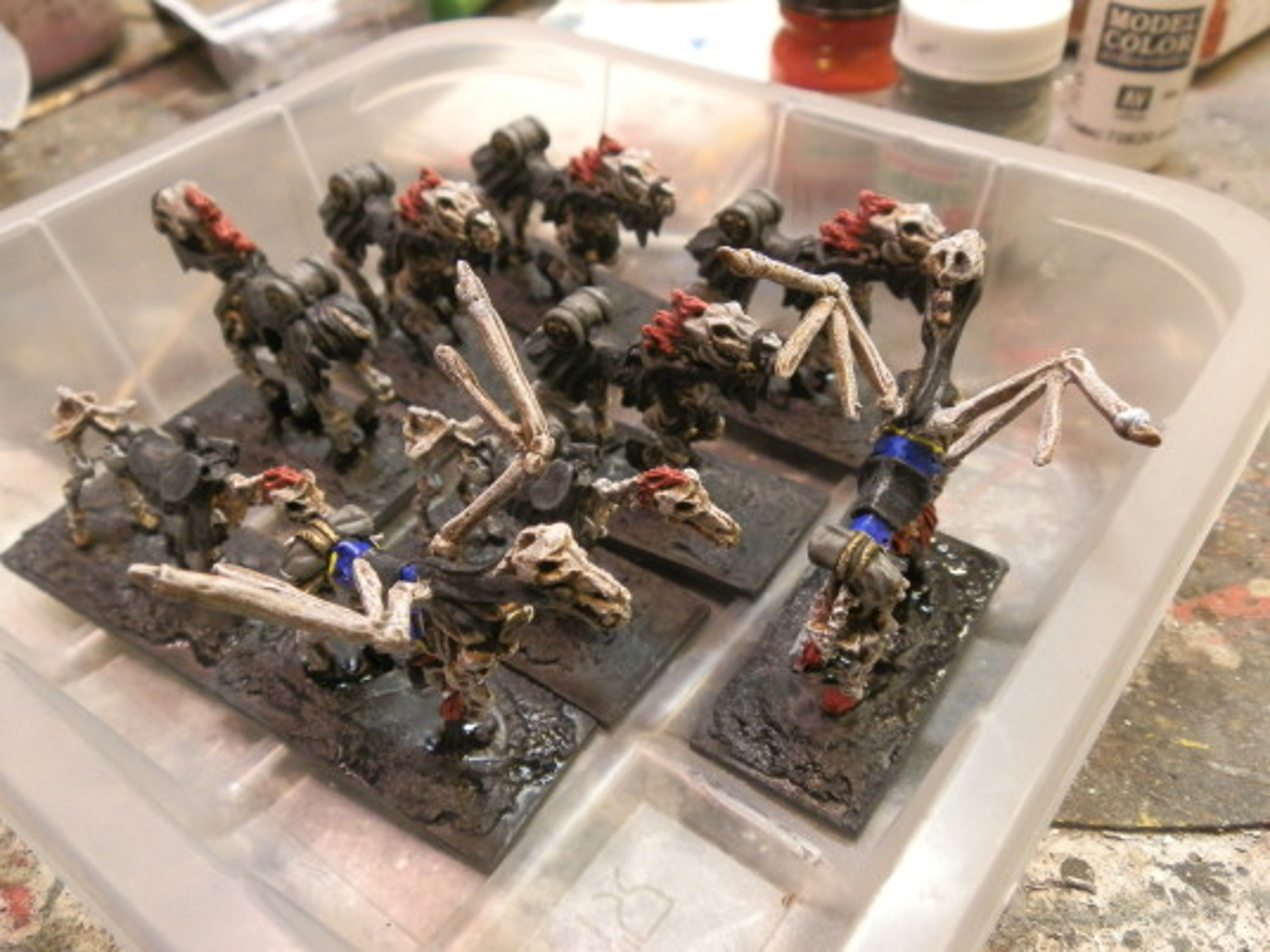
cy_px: 476
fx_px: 1027
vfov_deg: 49.7
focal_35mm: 28
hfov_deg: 63.4
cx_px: 635
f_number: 3.1
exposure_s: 1/20
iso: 200
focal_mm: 5
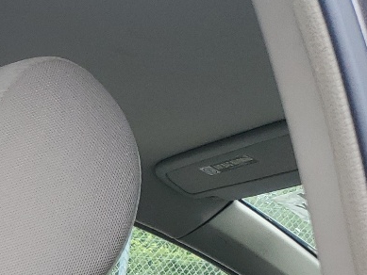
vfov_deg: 12.3
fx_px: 1135
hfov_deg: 15.5
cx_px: -311
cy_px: 542
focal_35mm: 107
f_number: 1.5
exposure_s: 1/278
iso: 50
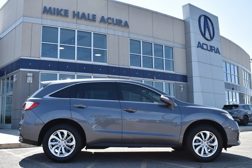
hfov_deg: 51.9
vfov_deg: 36.0
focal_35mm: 37
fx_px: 259
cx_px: 126
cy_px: 83
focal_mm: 24
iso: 100
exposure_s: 1/200
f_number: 7.1
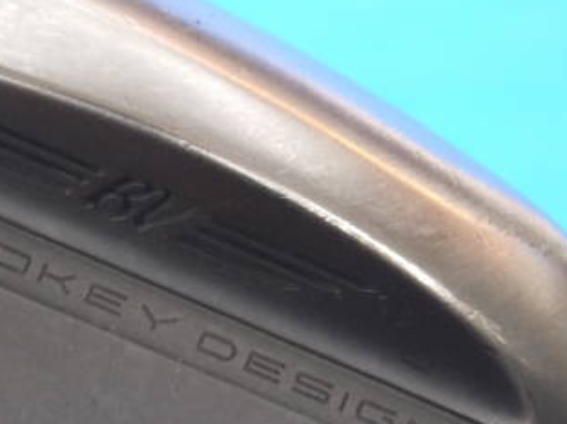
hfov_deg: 11.4
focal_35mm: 173
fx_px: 2833
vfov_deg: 8.6
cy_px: 198
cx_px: 66
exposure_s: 1/50
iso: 800
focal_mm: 42
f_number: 5.6
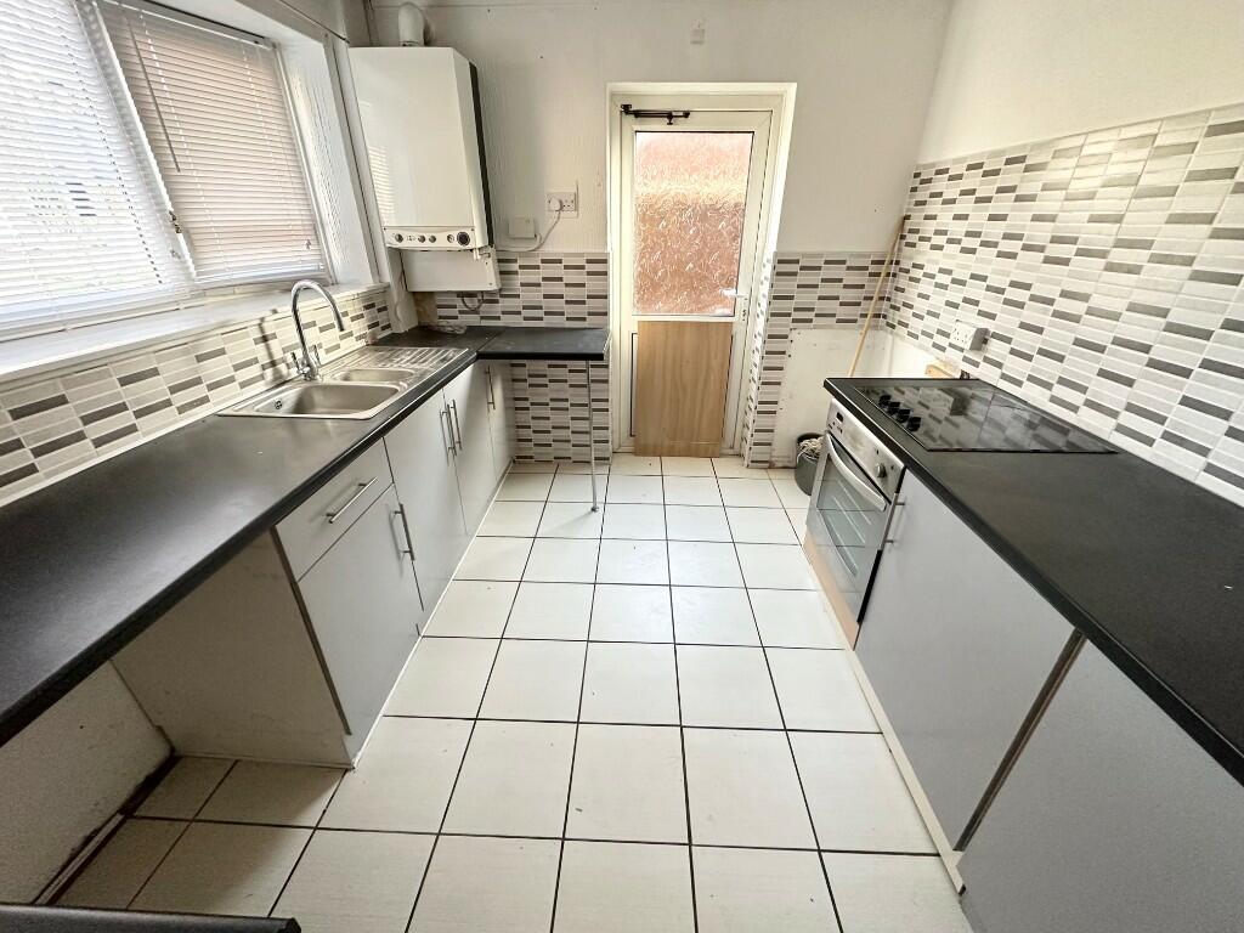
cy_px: 466
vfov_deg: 85.7
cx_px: 622
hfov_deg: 102.1
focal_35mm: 14
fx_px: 503
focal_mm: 2.22
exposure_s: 1/99
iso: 320
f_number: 2.2
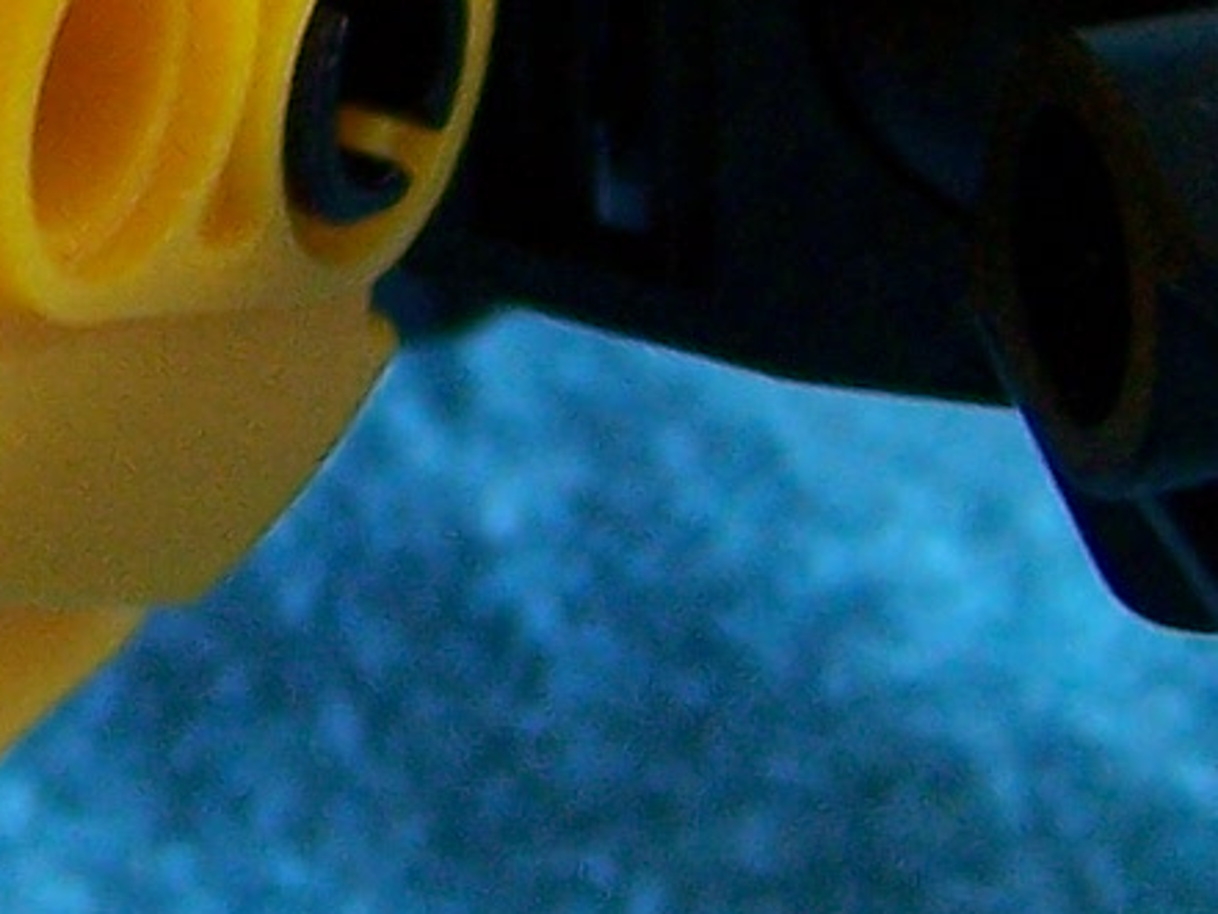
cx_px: -461
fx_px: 8588
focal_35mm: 244
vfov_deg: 6.1
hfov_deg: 8.0
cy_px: 0
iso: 160
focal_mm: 6.3
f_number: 2.8
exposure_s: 1/13
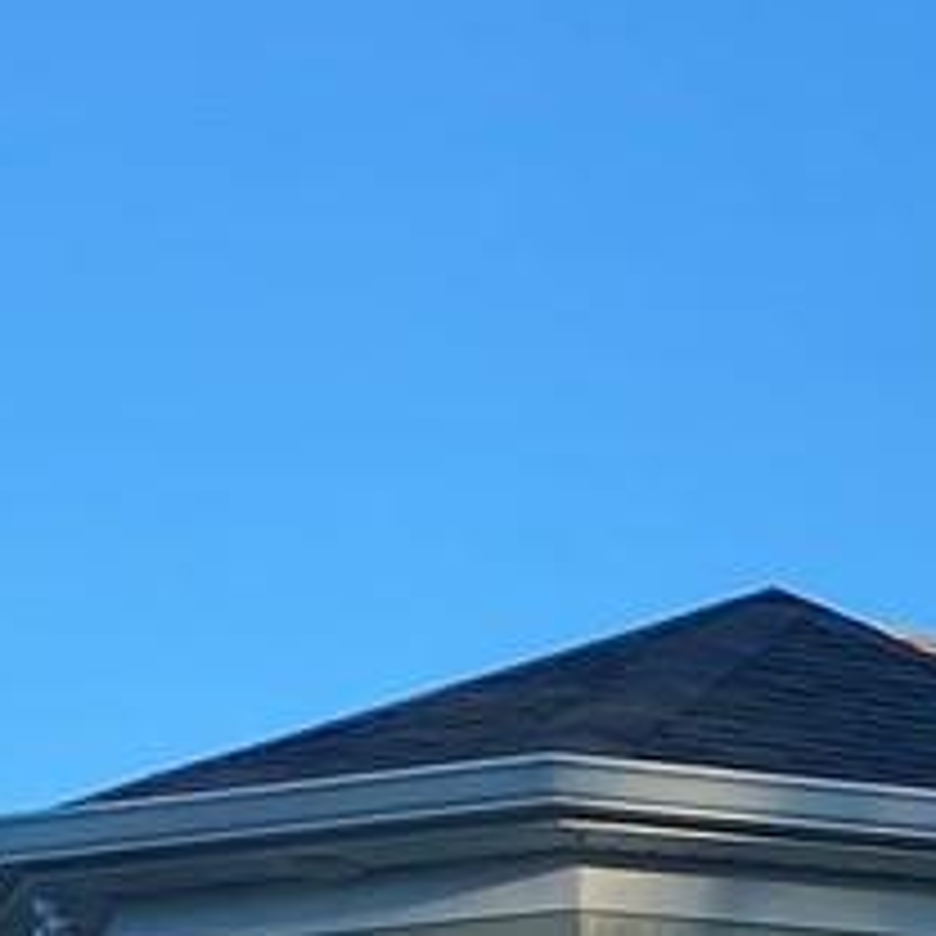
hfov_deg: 9.3
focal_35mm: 177
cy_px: 1712
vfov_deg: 9.4
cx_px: 1775
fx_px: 5415
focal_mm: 4.25
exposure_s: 1/1565
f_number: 1.8
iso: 32
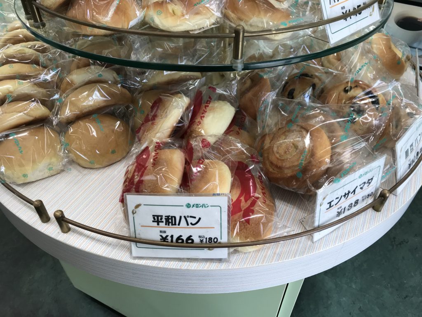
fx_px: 341
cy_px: 158
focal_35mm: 28
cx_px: 211
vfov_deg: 49.7
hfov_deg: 63.4
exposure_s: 1/120
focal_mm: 3.99
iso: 32
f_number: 1.8
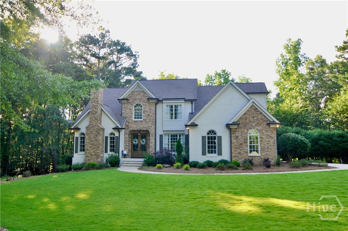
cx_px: 174
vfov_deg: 47.8
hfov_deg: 67.5
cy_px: 116
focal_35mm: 27
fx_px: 261
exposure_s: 1/125
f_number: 5.6
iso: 220
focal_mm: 18
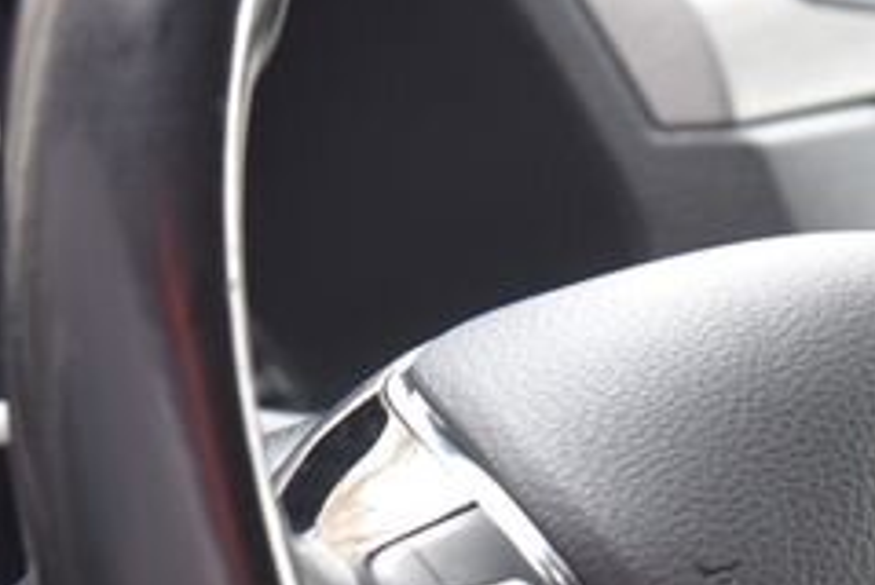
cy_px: 563
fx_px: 10221
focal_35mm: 420
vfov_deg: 3.3
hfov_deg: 4.9
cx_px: 674
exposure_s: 1/80
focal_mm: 98
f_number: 4.5
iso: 500
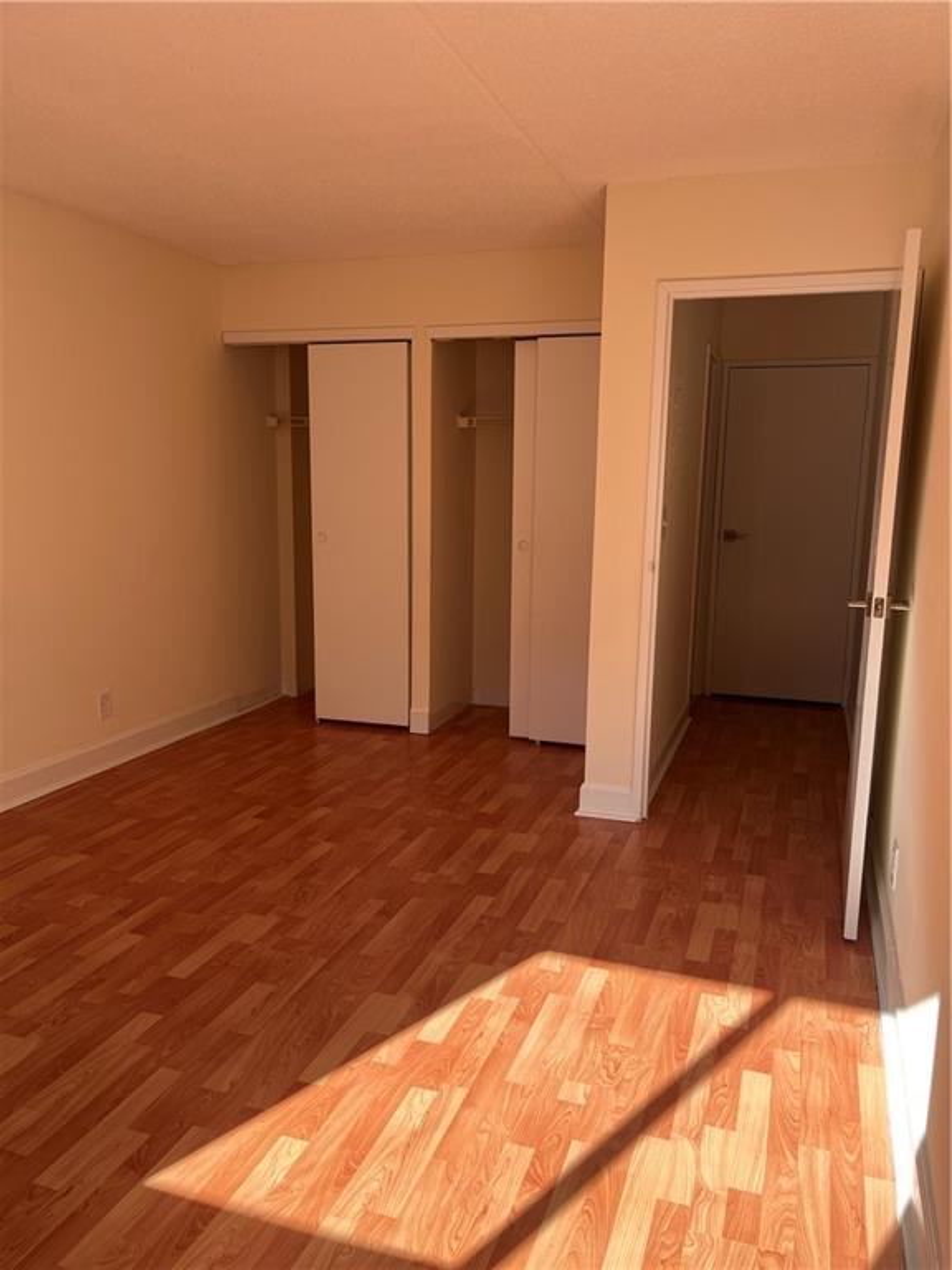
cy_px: 635
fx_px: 953
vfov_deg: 67.3
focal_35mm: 26
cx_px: 476
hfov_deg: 53.1
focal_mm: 5.1
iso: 50
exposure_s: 1/428
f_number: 1.6
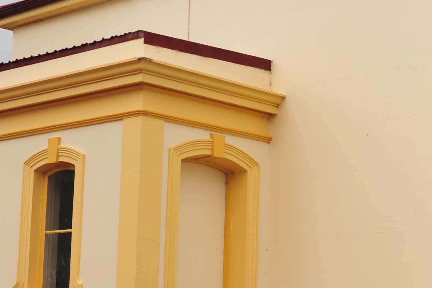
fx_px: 1032
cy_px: 155
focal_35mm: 86
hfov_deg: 22.7
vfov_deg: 15.9
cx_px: 435
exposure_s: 1/250
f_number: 9
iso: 200
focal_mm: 32
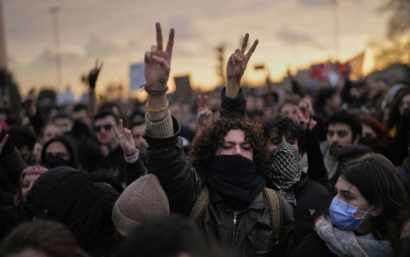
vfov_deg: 24.9
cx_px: 208
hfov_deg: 38.9
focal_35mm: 52
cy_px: 137
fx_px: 581
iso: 400
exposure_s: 1/2500
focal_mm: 50
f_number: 1.2
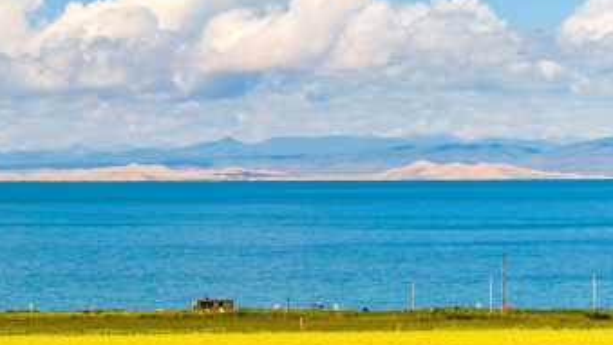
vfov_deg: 4.5
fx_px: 4374
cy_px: 280
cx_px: -278
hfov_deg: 7.9
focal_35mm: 269
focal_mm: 85
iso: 100
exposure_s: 1/250
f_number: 8
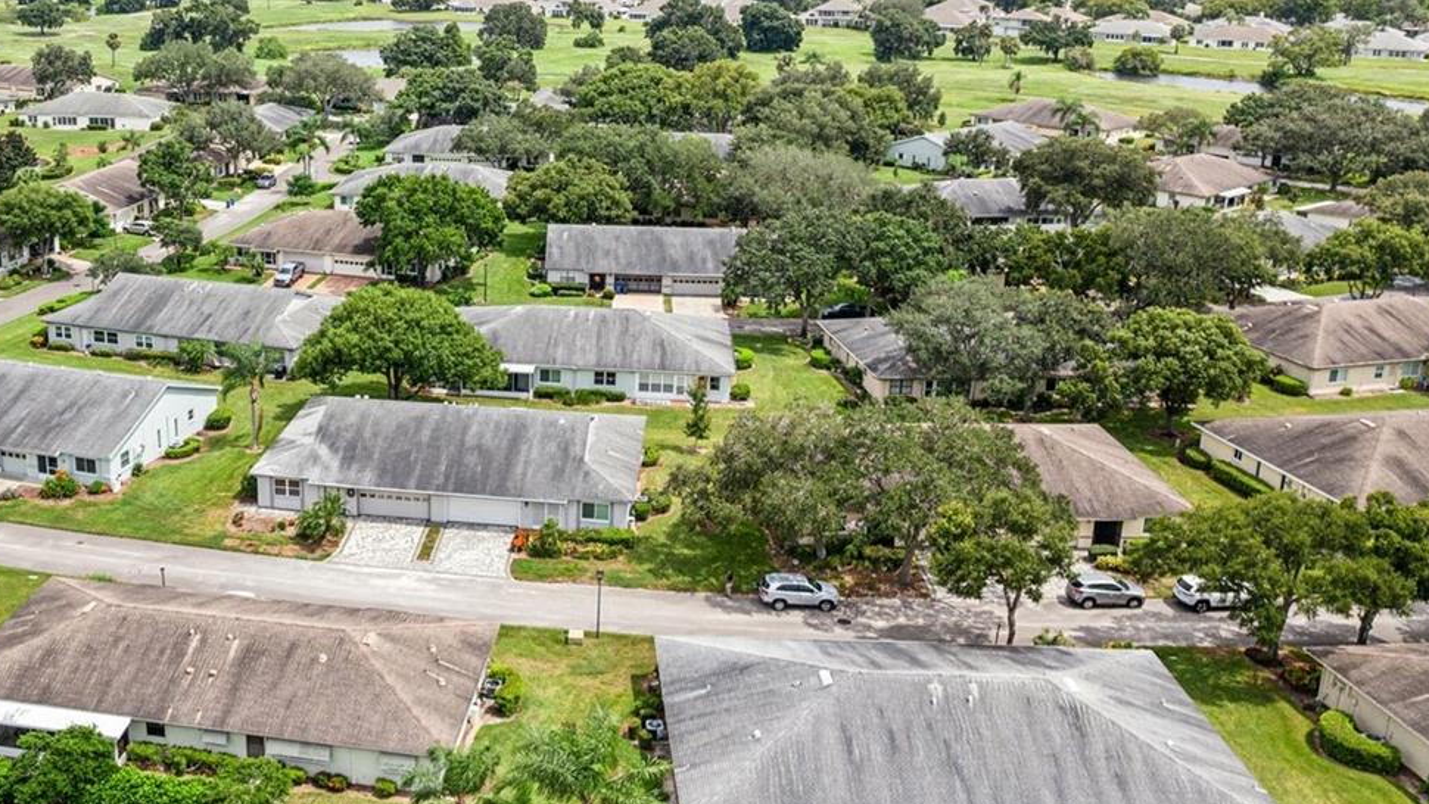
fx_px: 1440
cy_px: 359
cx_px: 382
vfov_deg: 31.2
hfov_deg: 50.9
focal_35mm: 38
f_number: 2.8
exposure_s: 1/3000
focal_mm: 8.4
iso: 130
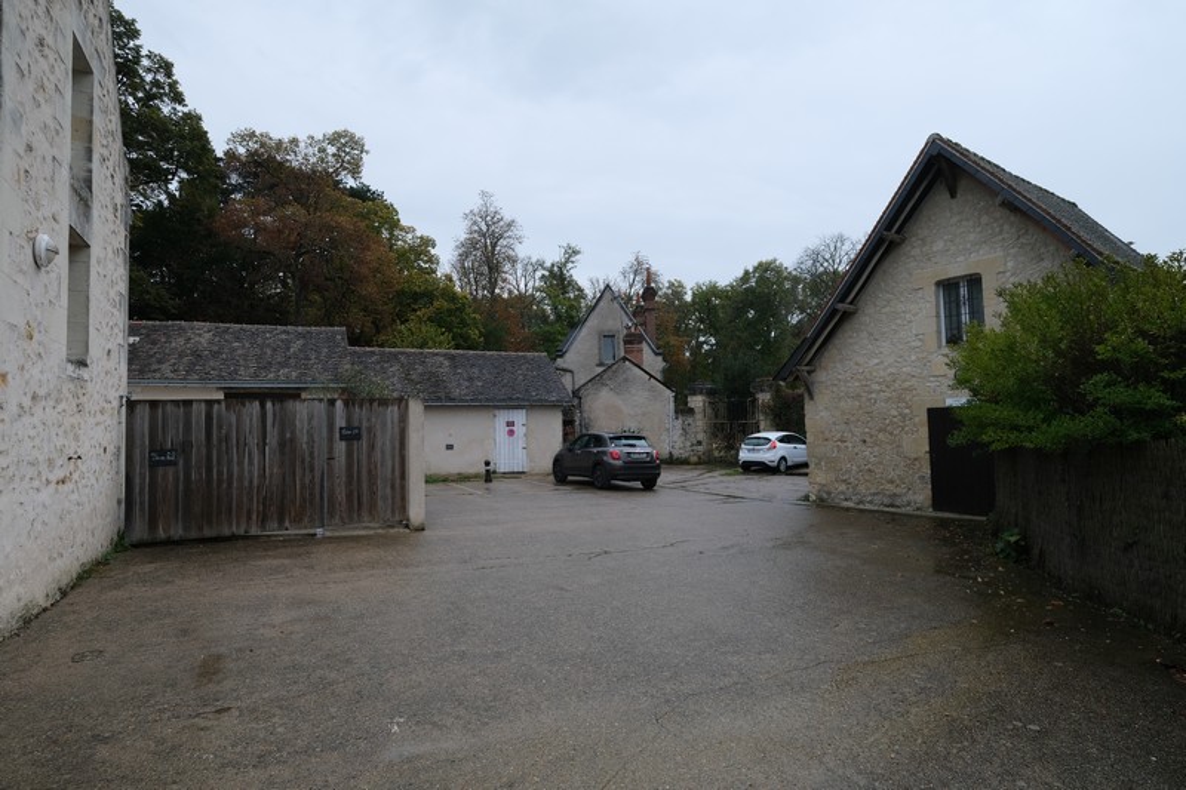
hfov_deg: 90.0
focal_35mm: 18
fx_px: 593
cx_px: 593
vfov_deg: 67.4
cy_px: 395
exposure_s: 1/350
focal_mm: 12
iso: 320
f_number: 5.6
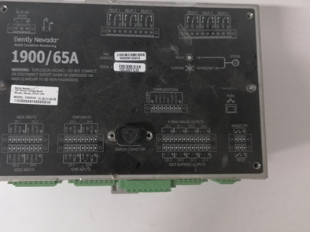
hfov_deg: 55.2
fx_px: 295
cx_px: 133
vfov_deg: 42.7
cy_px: 95
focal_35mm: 33
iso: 320
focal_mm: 3.81
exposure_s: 1/33.3
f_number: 2.2
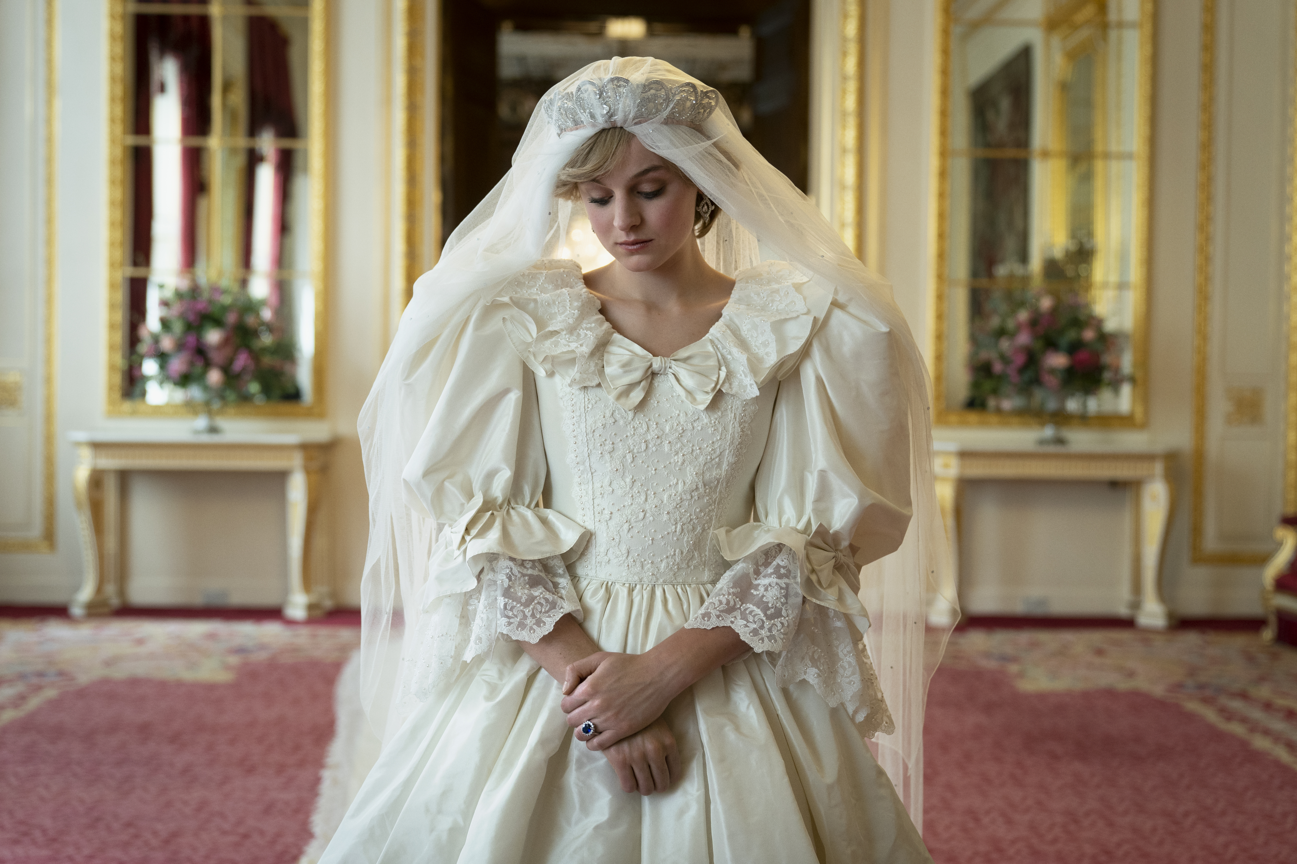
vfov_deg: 29.2
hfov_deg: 42.7
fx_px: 1657
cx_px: 648
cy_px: 432
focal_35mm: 46
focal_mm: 46
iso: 1000
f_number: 2.8
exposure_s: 1/100
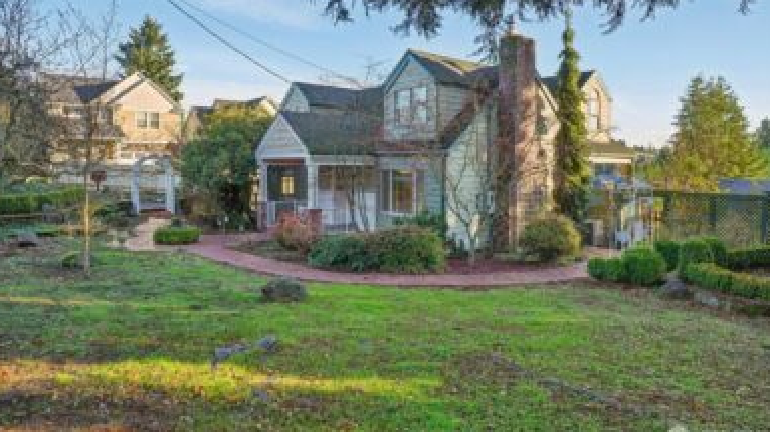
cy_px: 188
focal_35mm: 23
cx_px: 380
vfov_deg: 49.3
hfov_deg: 78.7
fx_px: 469
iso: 400
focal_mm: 21
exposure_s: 1/125
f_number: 8
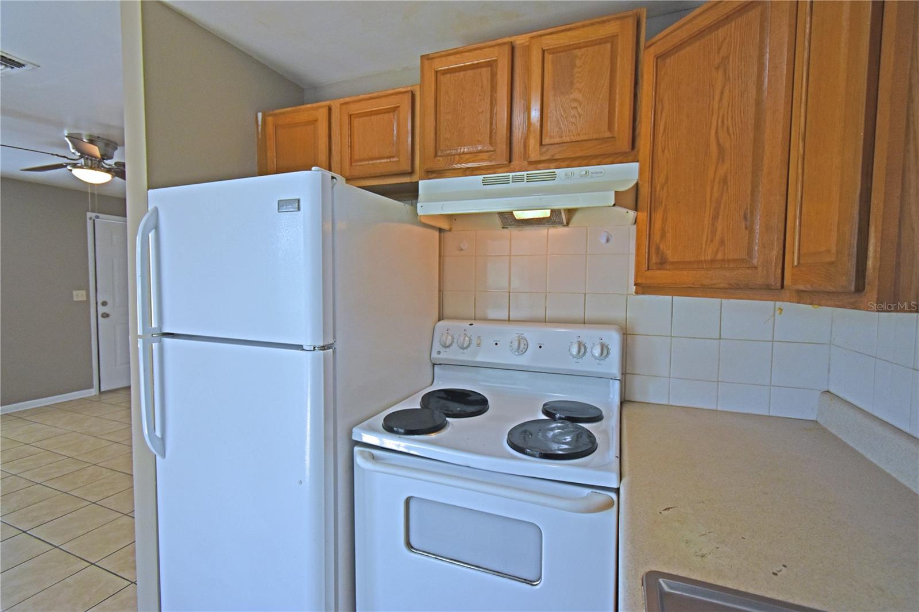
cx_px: 460
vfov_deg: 77.3
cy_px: 306
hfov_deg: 100.4
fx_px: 383
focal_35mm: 15
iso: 500
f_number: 4.5
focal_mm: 10
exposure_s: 1/250
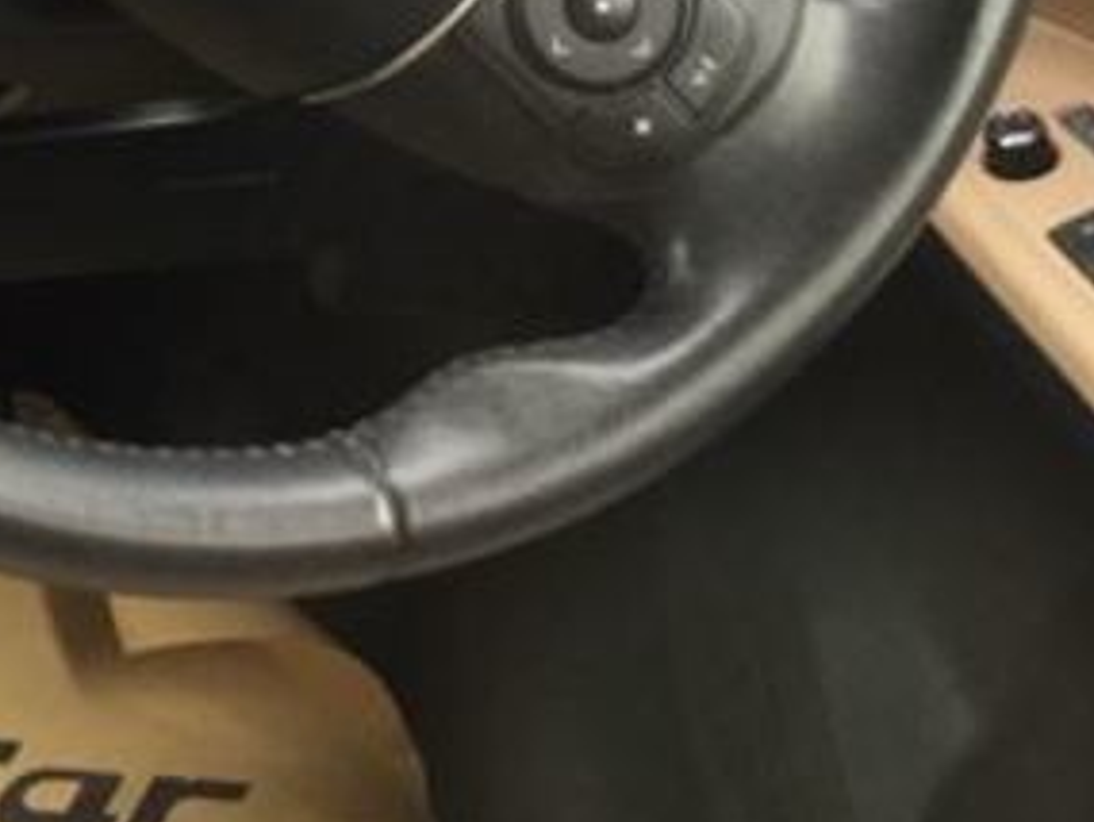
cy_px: -223
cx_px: -253
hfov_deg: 20.8
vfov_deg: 16.2
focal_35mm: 87
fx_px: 2751
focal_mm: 3.3
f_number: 2.4
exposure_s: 1/40
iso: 32
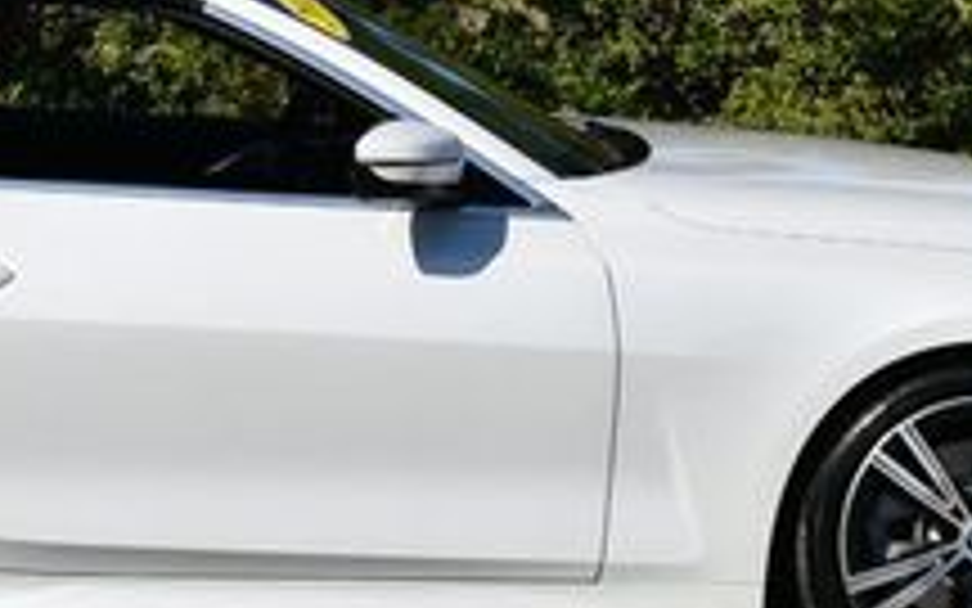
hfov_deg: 10.1
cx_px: 99
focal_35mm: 206
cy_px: 23
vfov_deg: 6.4
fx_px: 5457
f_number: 10
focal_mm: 34
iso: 100
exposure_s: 1/400
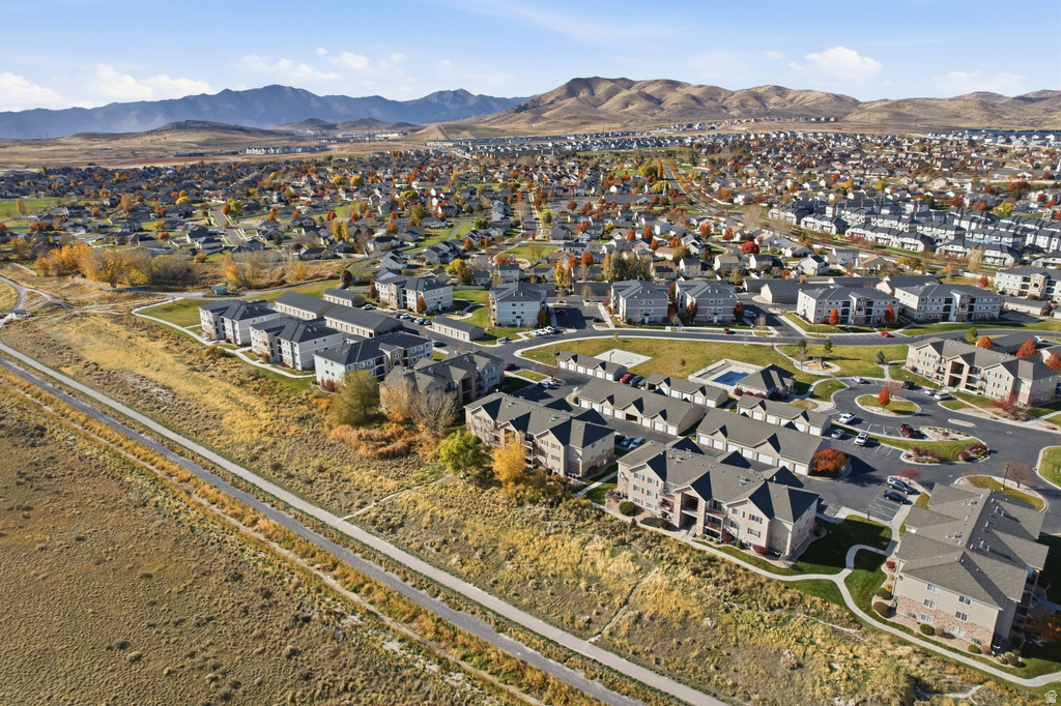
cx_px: 530
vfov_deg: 57.2
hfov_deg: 78.6
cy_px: 353
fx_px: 648
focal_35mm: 22
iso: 150
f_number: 2.8
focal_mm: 8.4
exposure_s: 1/3200
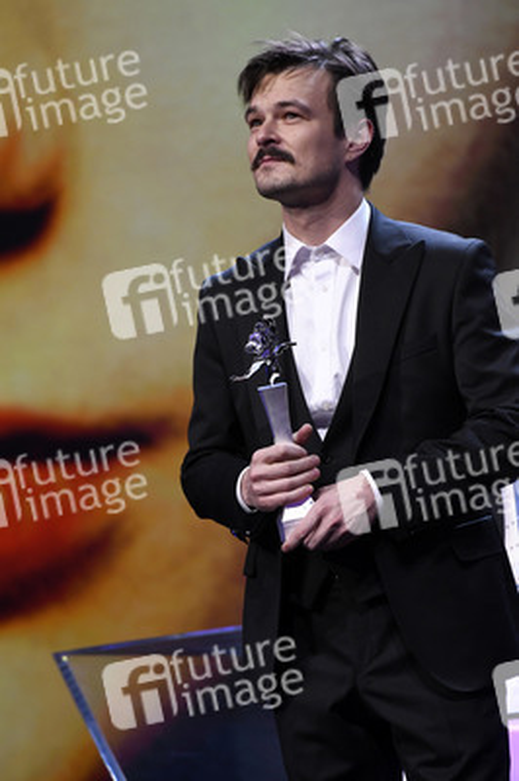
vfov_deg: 10.3
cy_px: 390
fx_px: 4332
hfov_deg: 6.9
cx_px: 260
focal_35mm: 200
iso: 3200
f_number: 4
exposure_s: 1/320
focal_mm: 200
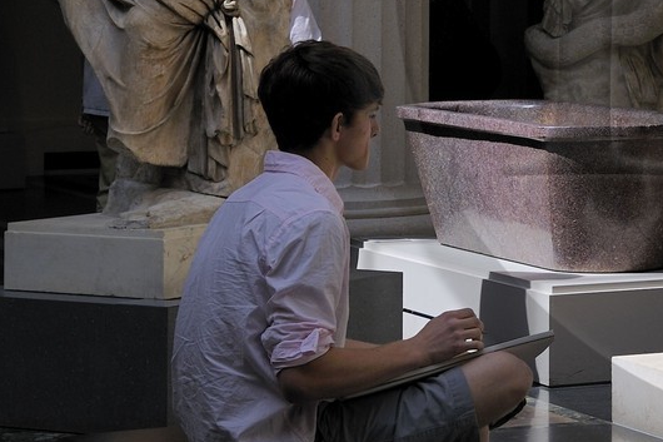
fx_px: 3111
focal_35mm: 169
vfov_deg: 8.1
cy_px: -29
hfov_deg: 11.8
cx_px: 854
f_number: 9
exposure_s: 1/160
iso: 200
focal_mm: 56
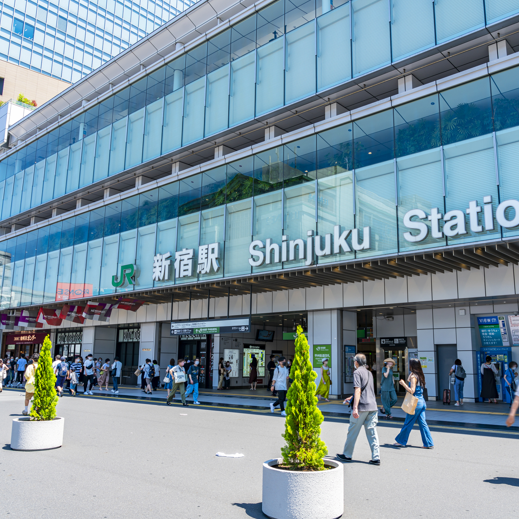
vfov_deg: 52.5
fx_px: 526
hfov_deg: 52.5
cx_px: 281
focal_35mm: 31
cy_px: 259
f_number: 8
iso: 100
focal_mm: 24
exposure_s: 1/100
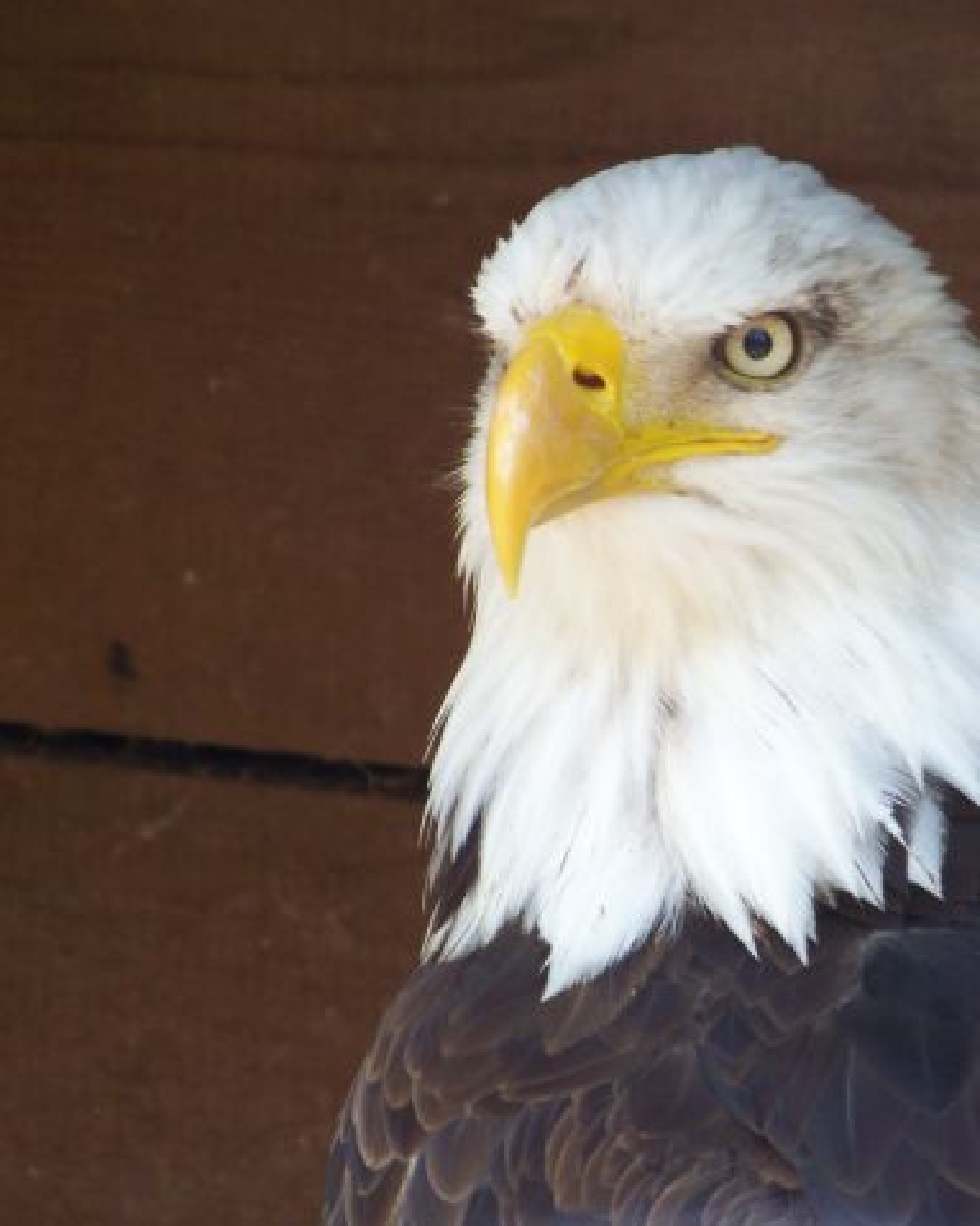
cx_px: 647
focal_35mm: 616
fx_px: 22340
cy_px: 562
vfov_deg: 3.1
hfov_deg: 2.5
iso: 108
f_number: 4.8
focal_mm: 70.2
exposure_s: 1/100
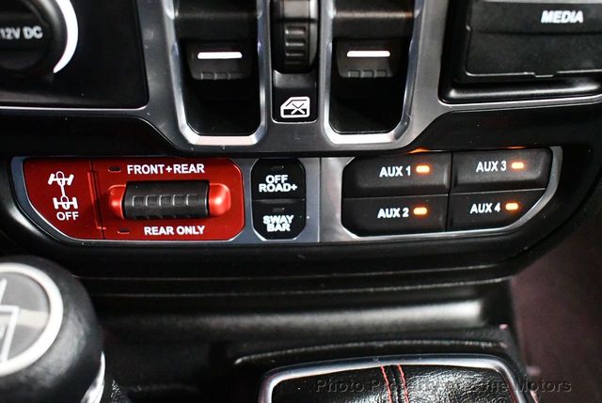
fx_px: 603
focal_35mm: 36
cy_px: 202
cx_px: 301
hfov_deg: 53.1
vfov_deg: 37.0
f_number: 3.5
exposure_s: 1/50
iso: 12800
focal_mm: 18
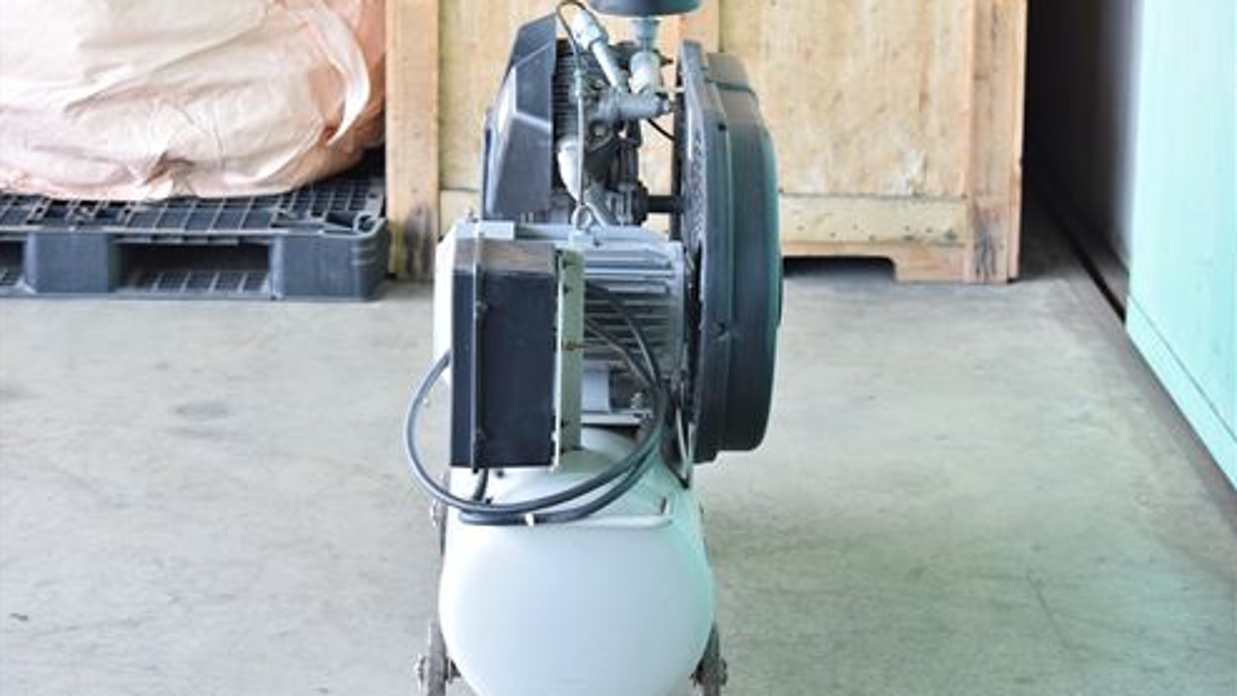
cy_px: 371
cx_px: 613
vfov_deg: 13.8
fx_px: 2871
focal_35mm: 88
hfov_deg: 24.3
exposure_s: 1/200
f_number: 6.3
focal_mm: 55
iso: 1250
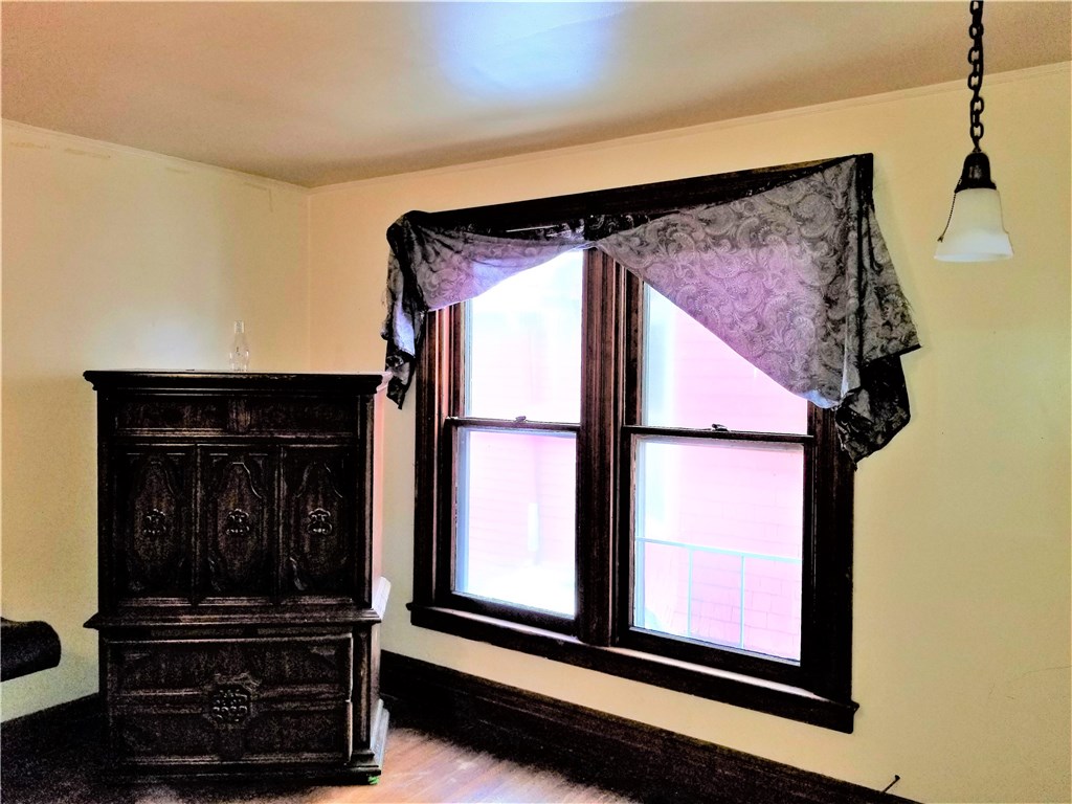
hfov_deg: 67.3
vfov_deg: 53.1
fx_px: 805
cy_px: 402
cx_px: 536
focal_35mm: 26
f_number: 1.7
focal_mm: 4.3
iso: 80
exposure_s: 1/60
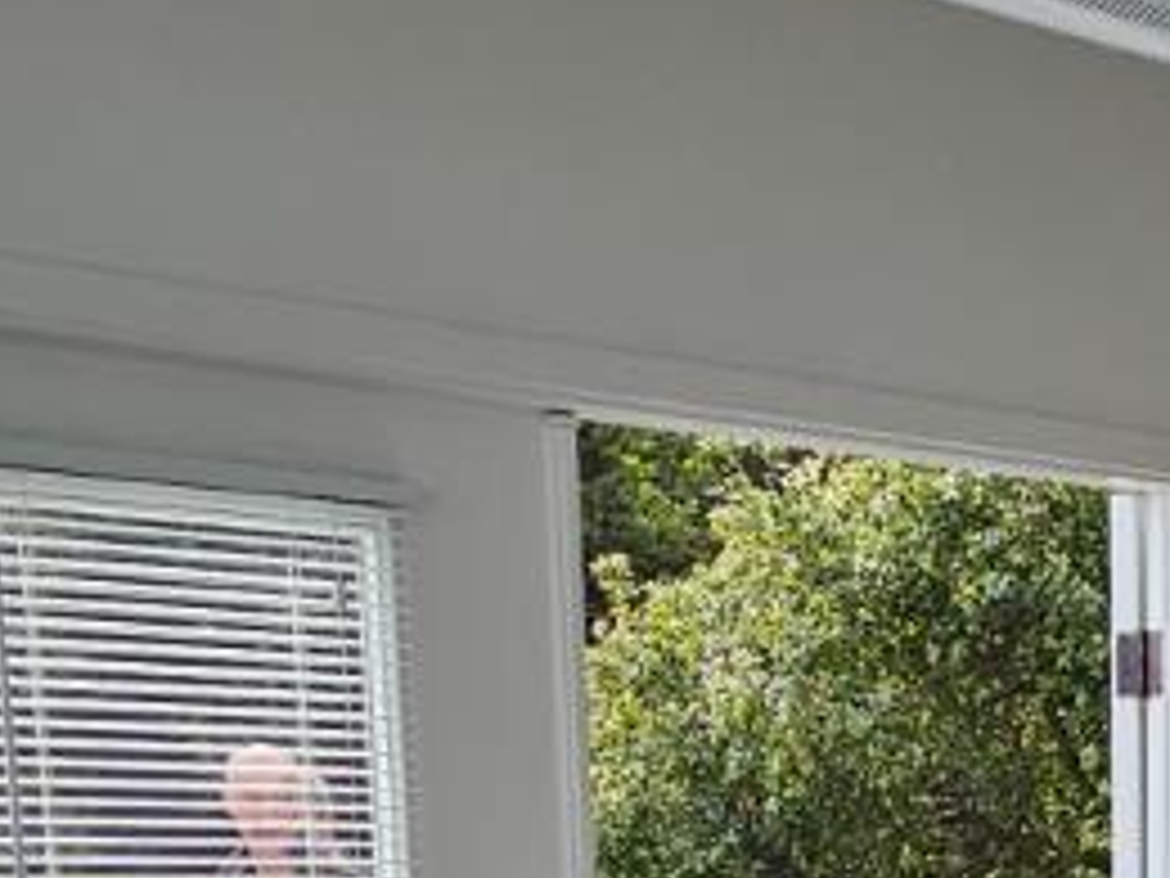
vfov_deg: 16.9
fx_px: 2535
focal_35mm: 75
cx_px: 1278
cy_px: 1479
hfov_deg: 24.3
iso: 50
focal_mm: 2.2
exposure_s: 1/624
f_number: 2.2
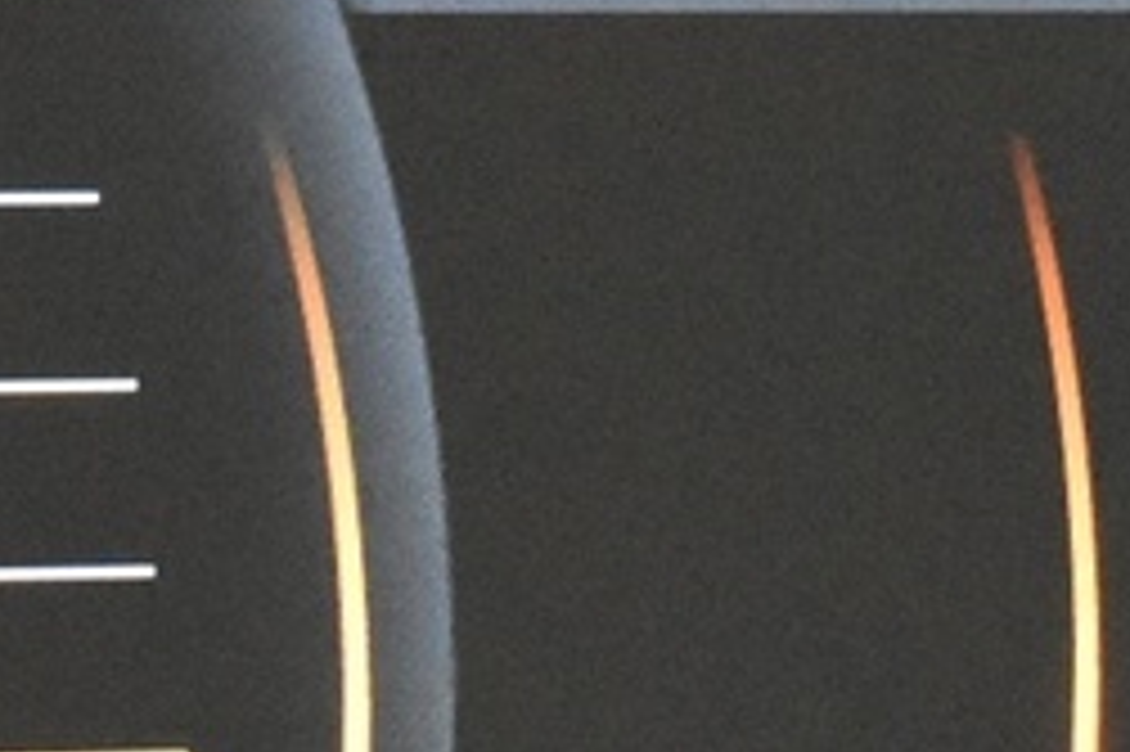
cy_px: 635
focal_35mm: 242
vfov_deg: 5.7
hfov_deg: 8.4
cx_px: -288
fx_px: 7598
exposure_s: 1/60
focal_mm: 25
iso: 5600
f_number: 4
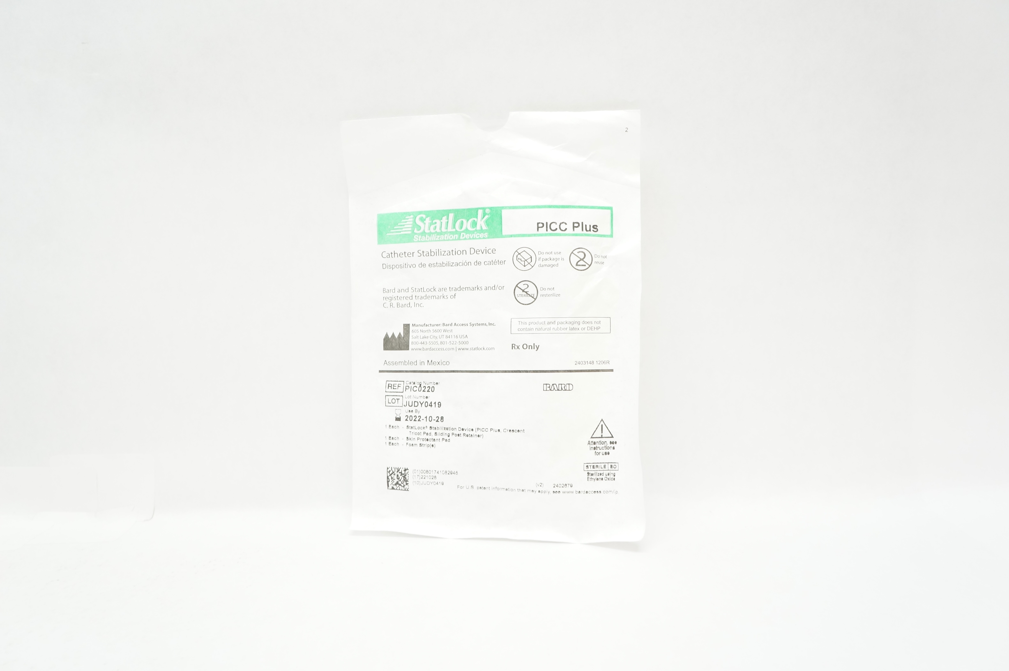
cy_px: 336
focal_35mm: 27
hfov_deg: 67.4
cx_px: 504
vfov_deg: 47.8
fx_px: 756
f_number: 6.3
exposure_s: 1/60
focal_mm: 18
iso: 800
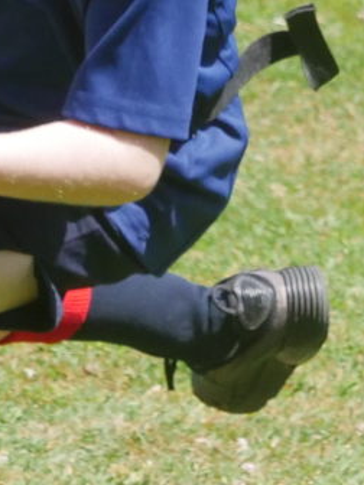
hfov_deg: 2.3
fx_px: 8875
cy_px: 58
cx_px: 446
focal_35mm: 633
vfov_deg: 3.1
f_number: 6.3
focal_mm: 52
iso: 800
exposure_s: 1/1300
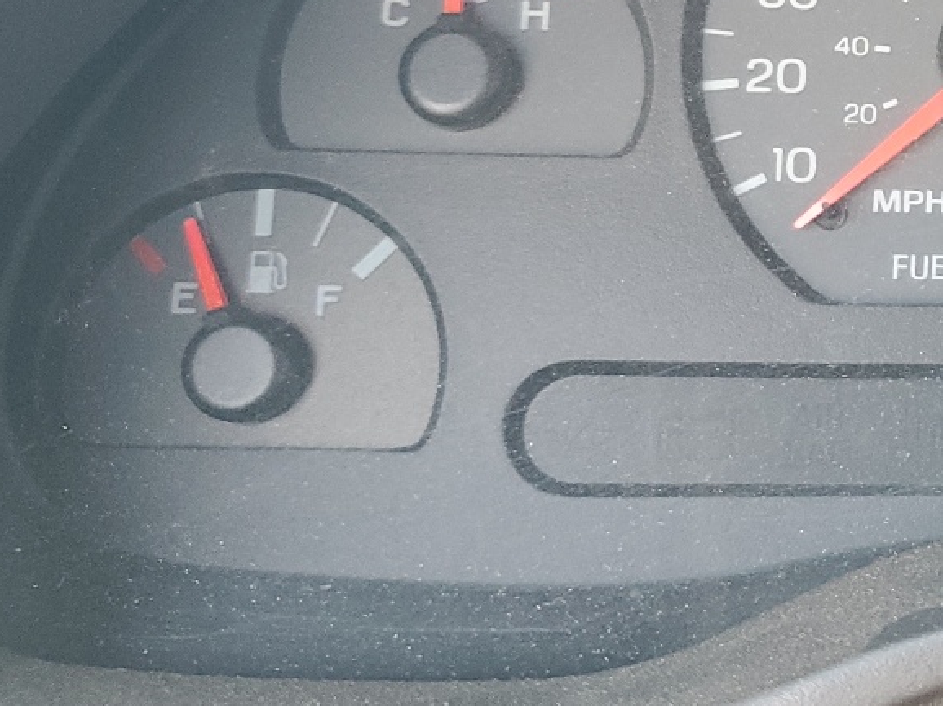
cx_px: 1243
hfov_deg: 23.7
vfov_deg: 20.2
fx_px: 1961
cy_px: 129
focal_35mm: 72
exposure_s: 1/60.2
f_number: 1.5
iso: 101
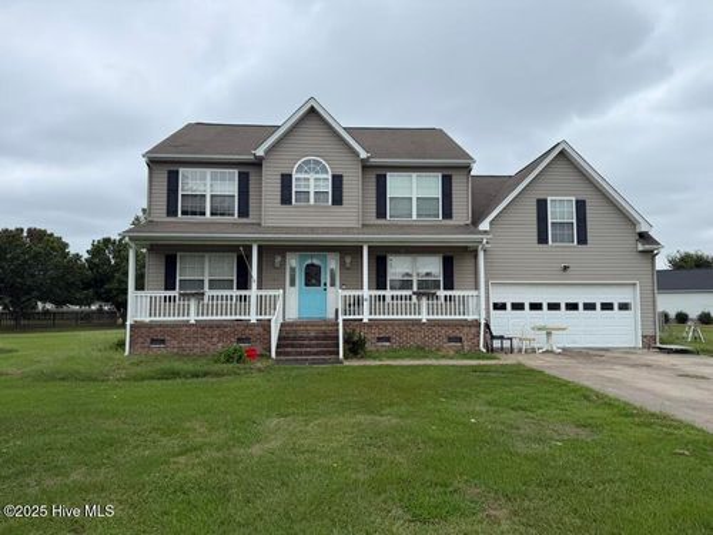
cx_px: 356
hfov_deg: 71.6
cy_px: 268
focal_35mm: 24
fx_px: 494
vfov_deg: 56.8
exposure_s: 1/2445
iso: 80
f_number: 1.78
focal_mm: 6.76
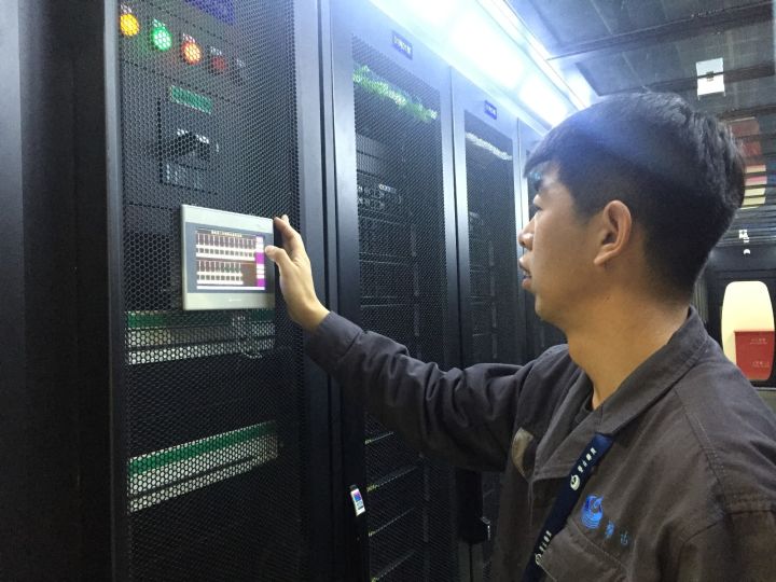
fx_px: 650
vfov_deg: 48.2
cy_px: 291
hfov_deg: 61.7
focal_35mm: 29
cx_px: 388
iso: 400
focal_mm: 4.15
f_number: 2.2
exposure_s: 1/17
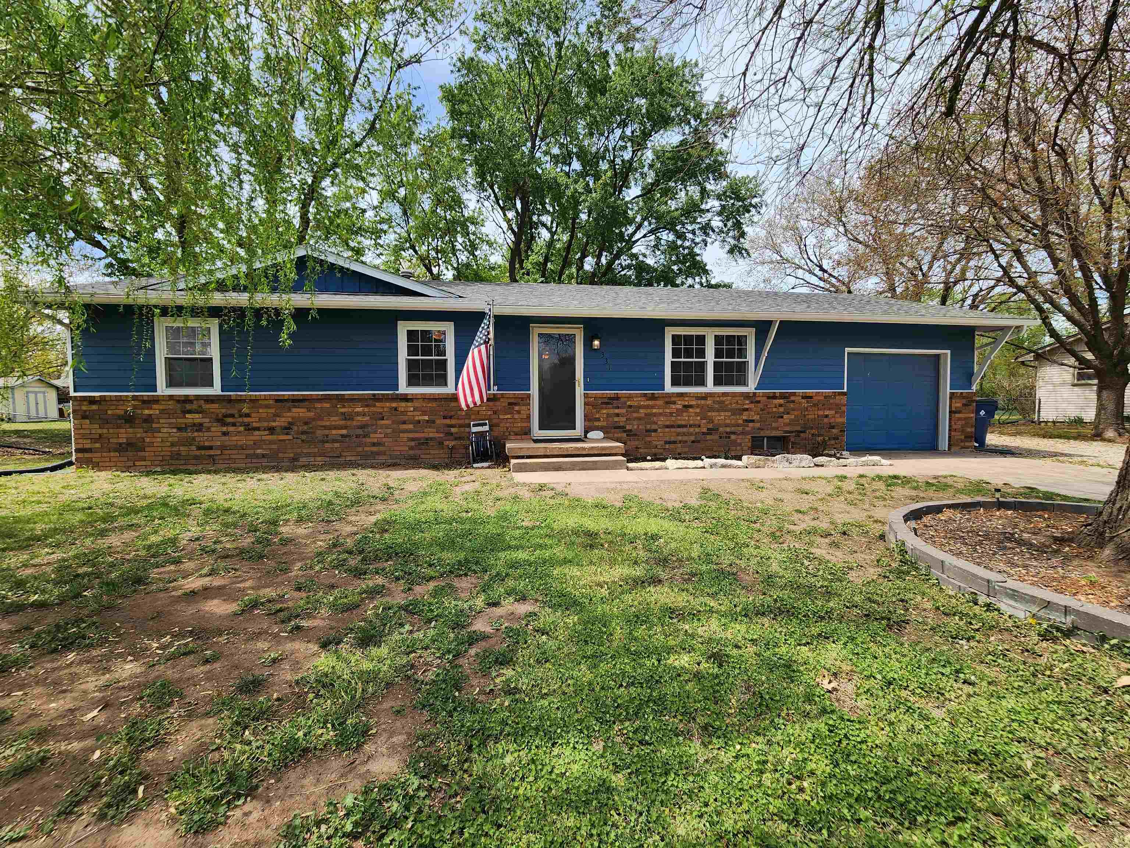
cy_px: 424
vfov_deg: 89.9
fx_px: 424
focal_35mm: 13
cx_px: 565
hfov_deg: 106.2
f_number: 2.2
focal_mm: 2.2
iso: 50
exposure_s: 1/1011
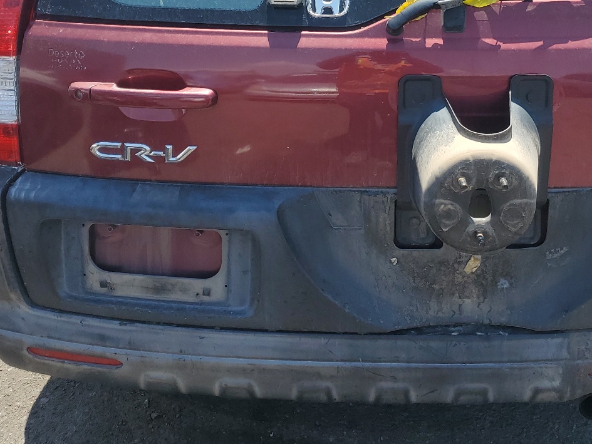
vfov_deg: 31.8
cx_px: 363
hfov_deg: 42.7
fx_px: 753
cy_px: 72
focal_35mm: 44
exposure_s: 1/1667
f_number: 1.5
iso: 50
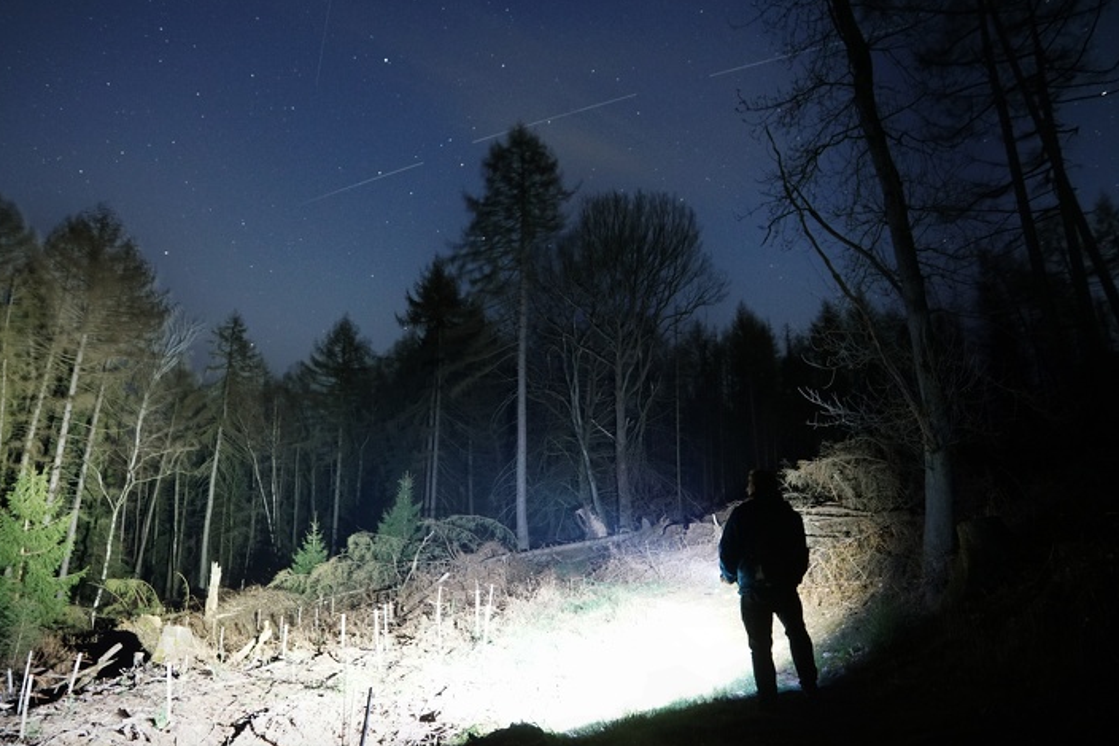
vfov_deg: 47.8
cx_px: 507
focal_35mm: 27
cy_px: 334
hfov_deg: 67.3
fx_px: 839
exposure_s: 6
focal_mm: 16
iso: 1600
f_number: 4.5
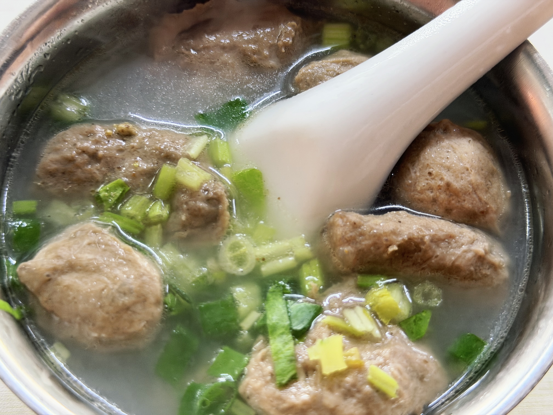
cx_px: 276
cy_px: 208
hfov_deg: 39.7
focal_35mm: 48
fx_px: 767
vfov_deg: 30.3
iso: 500
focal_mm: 6.76
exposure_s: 1/40
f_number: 1.78
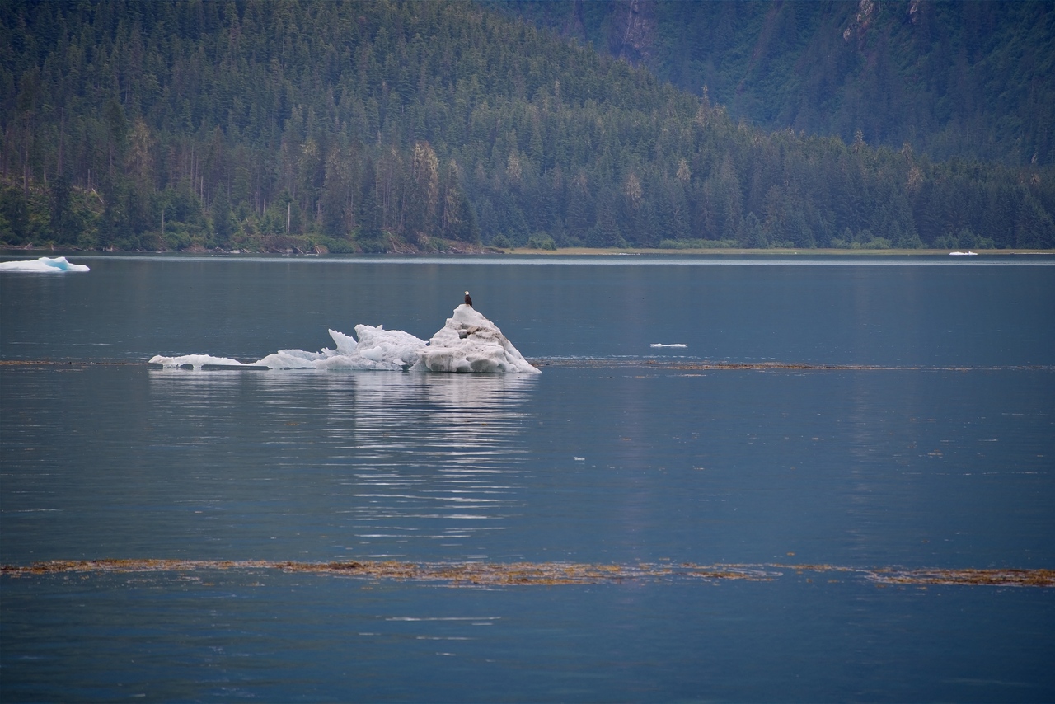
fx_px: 8793
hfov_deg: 6.9
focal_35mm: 300
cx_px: 528
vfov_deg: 4.6
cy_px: 352
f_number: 5.6
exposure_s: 1/640
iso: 280
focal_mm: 300
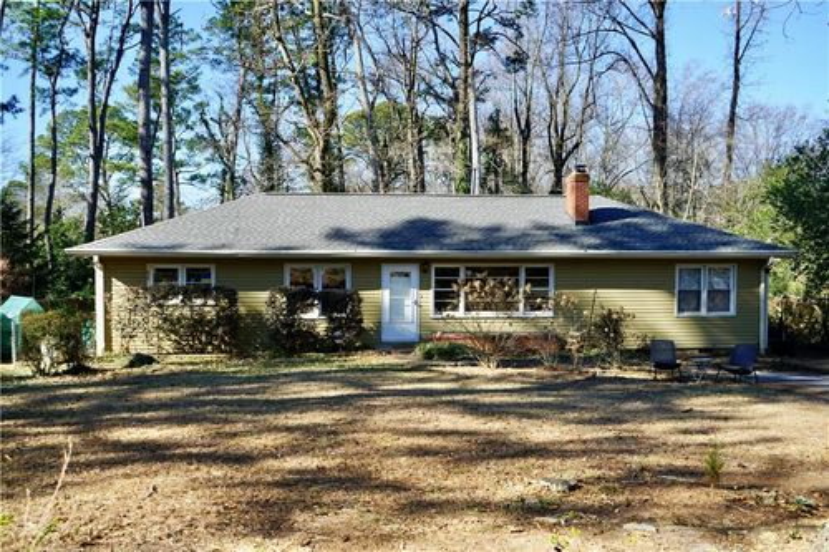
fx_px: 737
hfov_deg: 58.7
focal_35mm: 32
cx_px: 414
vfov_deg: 41.1
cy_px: 276
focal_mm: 32
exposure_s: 1/125
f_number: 8
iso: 100
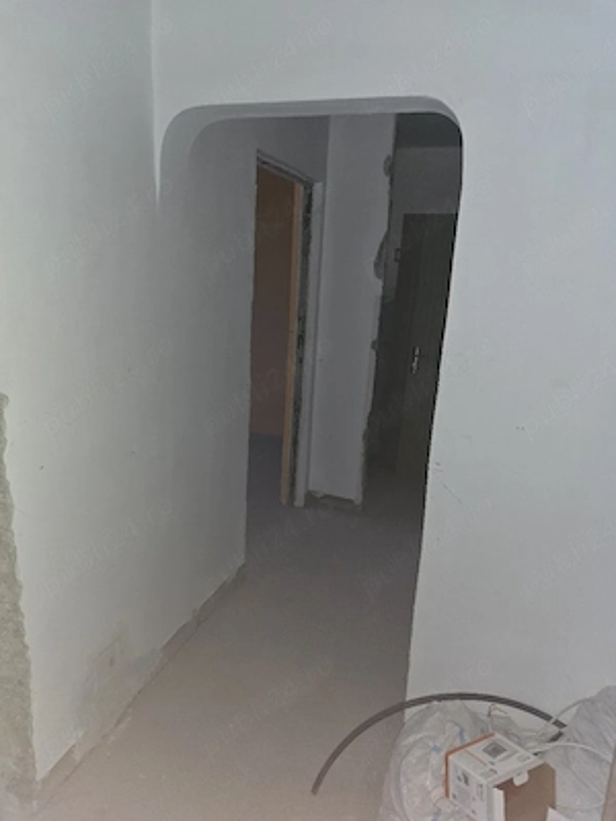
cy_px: 410
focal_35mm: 23
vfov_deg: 73.9
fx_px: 546
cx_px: 308
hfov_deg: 58.9
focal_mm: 6.3
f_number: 1.7
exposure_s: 1/24
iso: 125
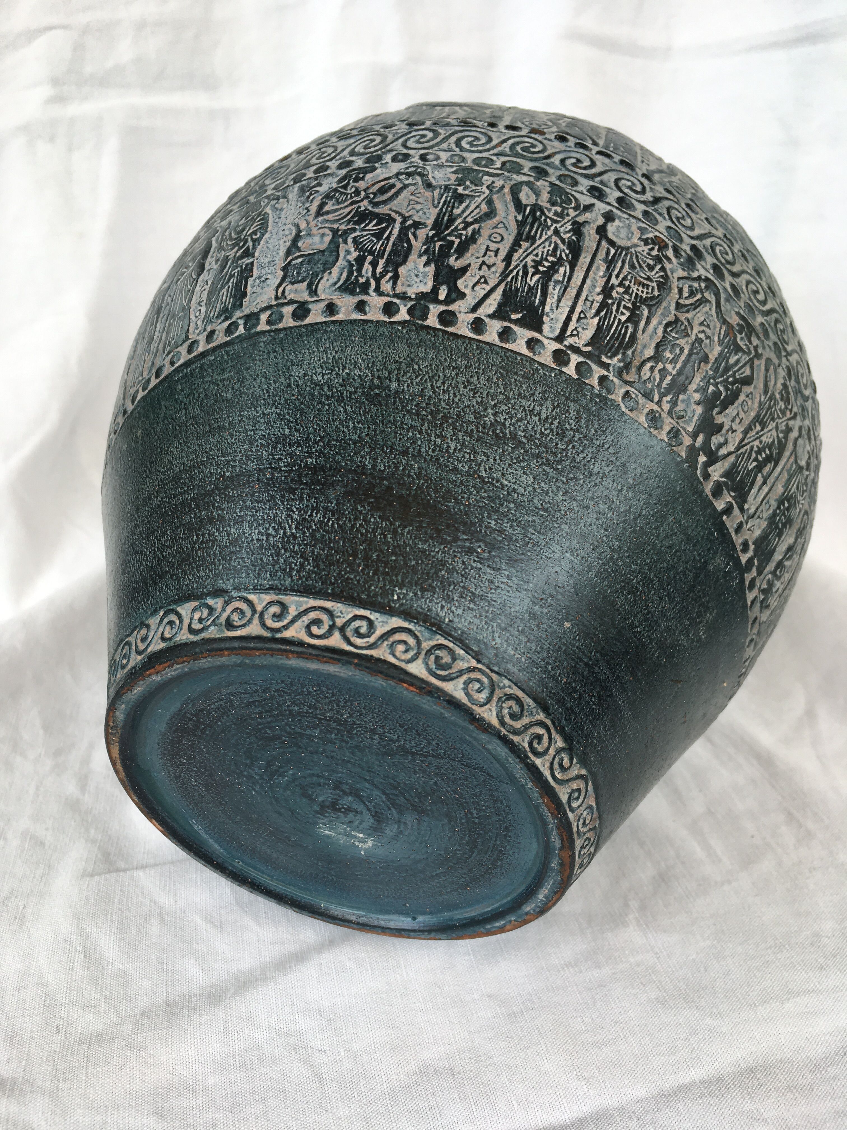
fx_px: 946
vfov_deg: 61.7
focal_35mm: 29
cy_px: 565
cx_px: 424
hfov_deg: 48.2
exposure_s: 1/250
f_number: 2.2
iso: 25
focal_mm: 4.15
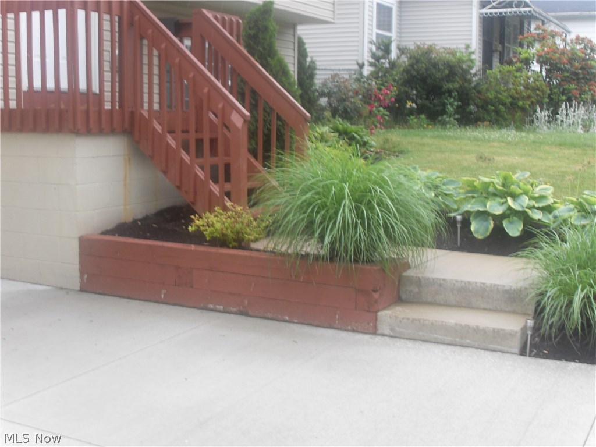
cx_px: 298
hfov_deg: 38.2
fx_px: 861
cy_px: 224
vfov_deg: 29.1
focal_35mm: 50
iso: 80
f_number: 3.4
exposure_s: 1/125
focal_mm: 8.4
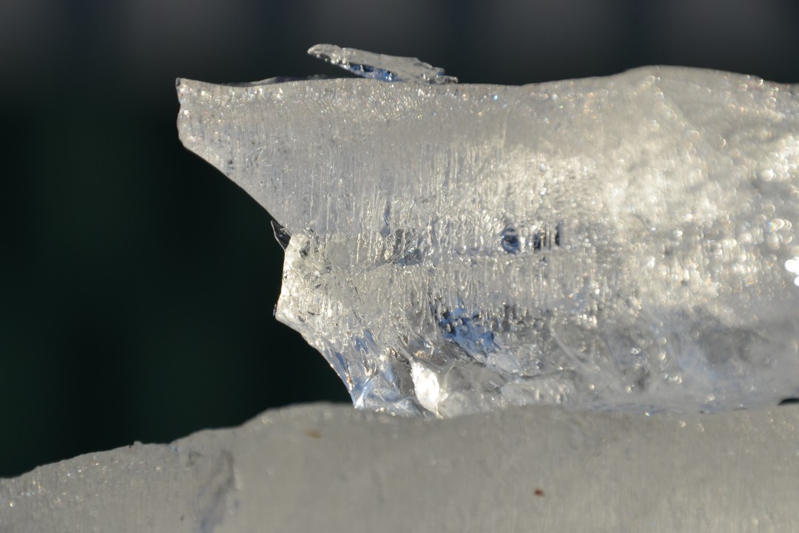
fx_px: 8988
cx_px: 400
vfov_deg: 3.4
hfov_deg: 5.1
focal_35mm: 405
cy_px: 266
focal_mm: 270
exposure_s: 1/1000
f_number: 8
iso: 200
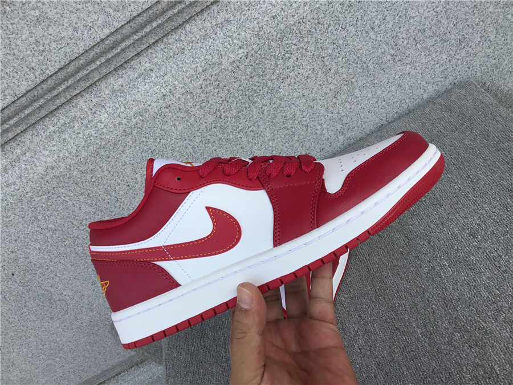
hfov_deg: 58.4
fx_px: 459
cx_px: 256
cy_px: 192
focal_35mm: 31
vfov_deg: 45.4
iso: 25
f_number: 2.4
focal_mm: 3.3
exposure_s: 1/662
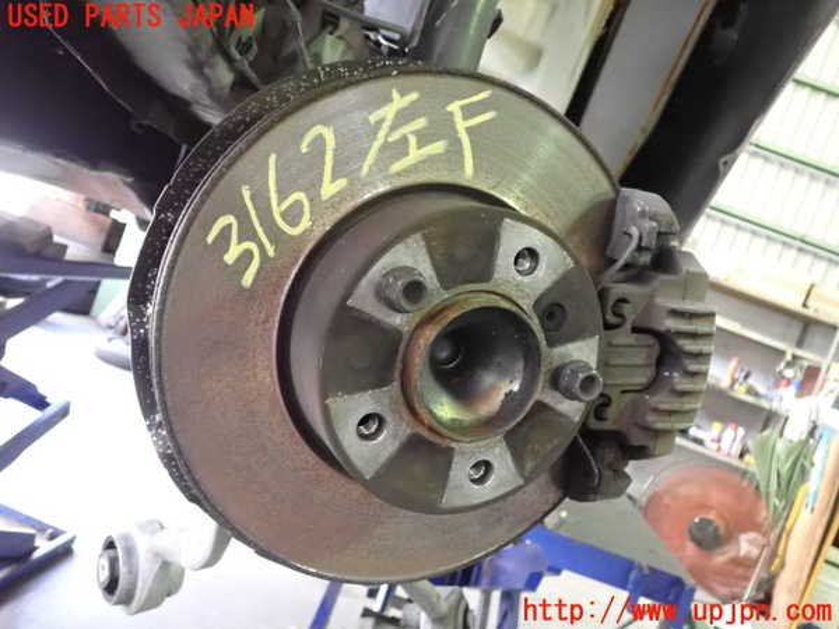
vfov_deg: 46.8
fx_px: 727
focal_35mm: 30
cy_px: 314
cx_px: 420
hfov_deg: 60.0
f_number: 2.3
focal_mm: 5.4
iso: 2000
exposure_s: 1/80
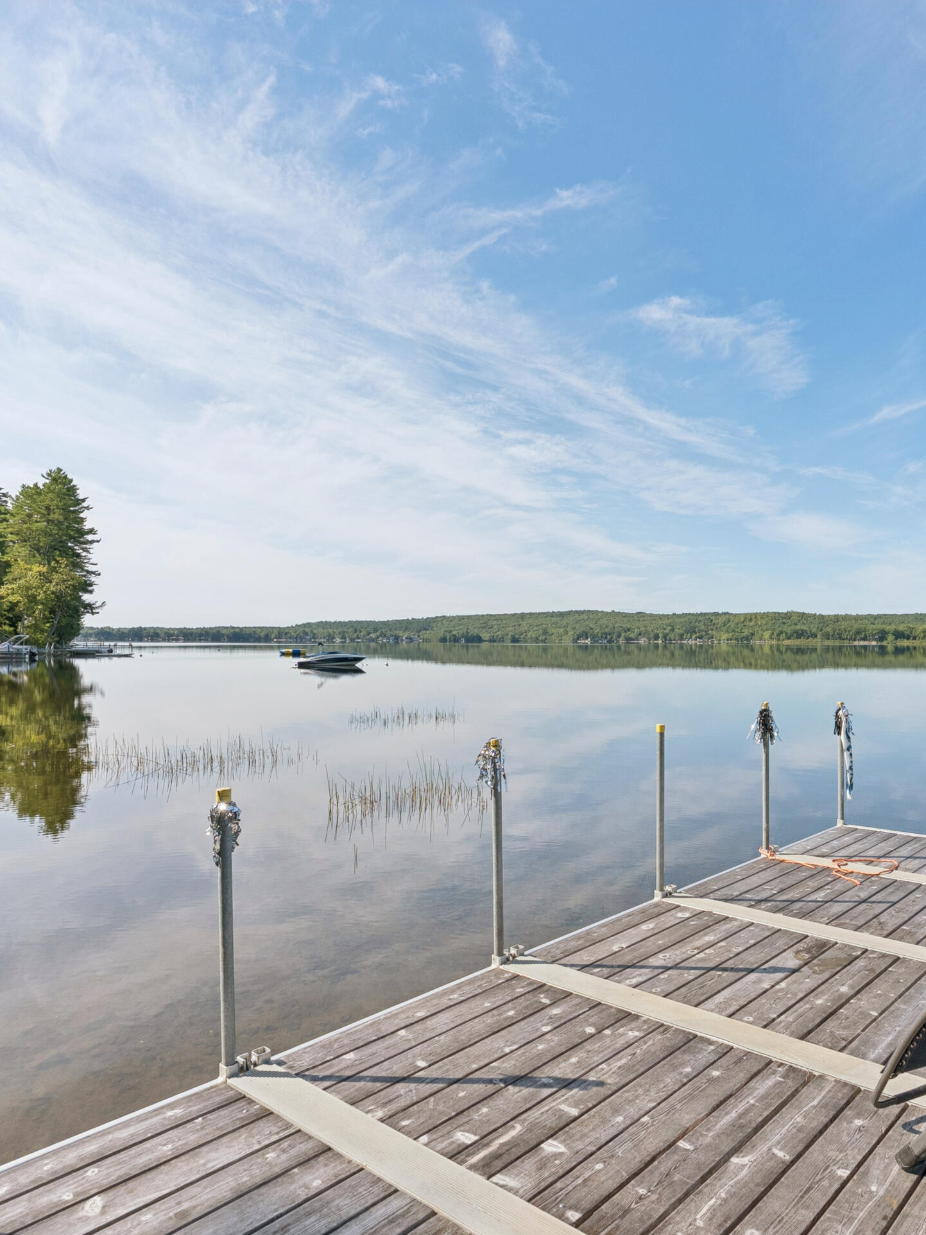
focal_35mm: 24
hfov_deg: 56.2
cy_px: 637
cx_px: 573
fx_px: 856
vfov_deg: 71.6
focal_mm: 16
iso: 320
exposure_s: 1/1000
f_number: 7.1
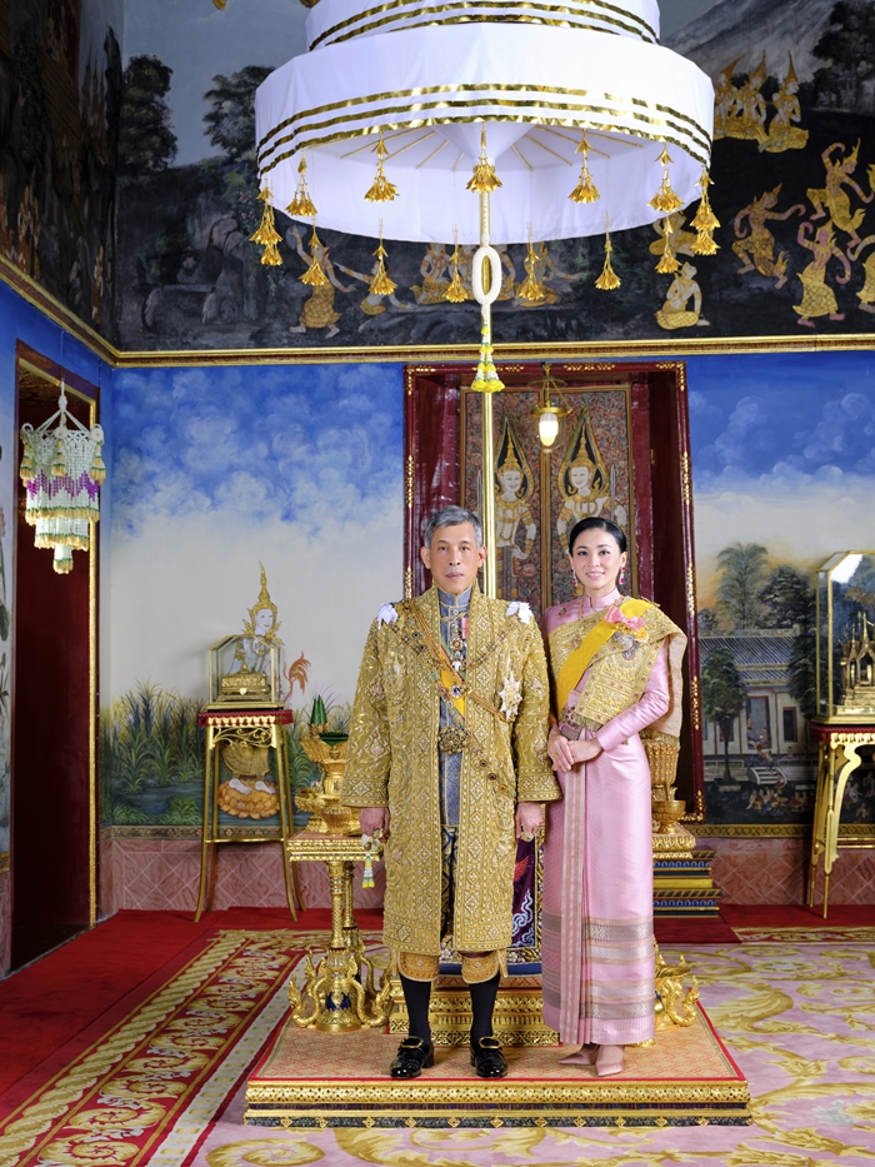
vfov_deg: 37.5
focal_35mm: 51
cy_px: 584
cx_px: 438
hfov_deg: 28.6
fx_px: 1718
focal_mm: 64
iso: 125
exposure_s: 1/100
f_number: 8
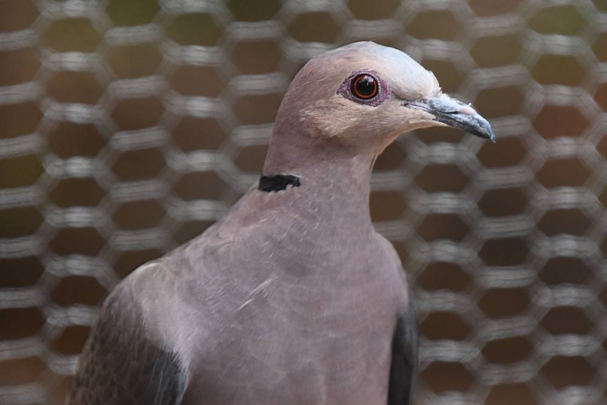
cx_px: 304
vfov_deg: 2.3
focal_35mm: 600
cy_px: 202
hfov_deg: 3.4
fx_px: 10117
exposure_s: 1/200
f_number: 6.3
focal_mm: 400
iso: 1250
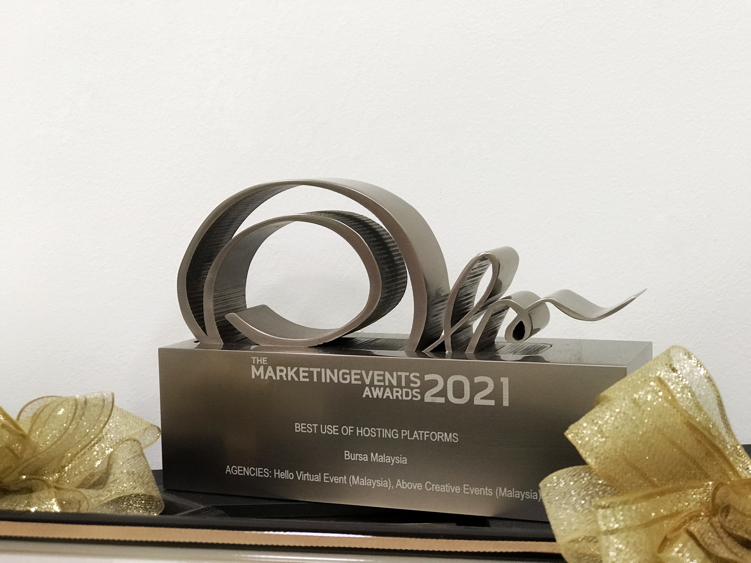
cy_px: 282
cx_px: 376
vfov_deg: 25.7
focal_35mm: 57
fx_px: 1237
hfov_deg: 33.8
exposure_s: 1/50
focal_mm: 6.6
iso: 250
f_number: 2.8
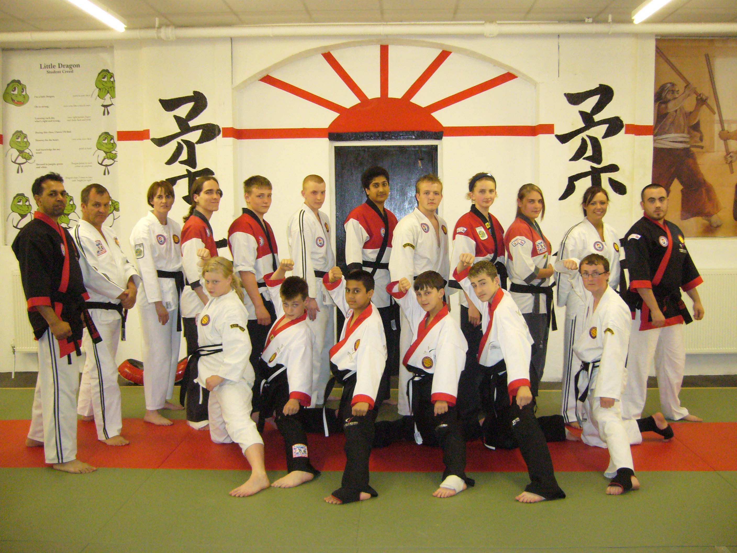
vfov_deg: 40.7
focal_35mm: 35
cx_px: 368
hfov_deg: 52.6
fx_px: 745
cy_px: 276
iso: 320
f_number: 2.8
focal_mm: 5.8
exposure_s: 1/30
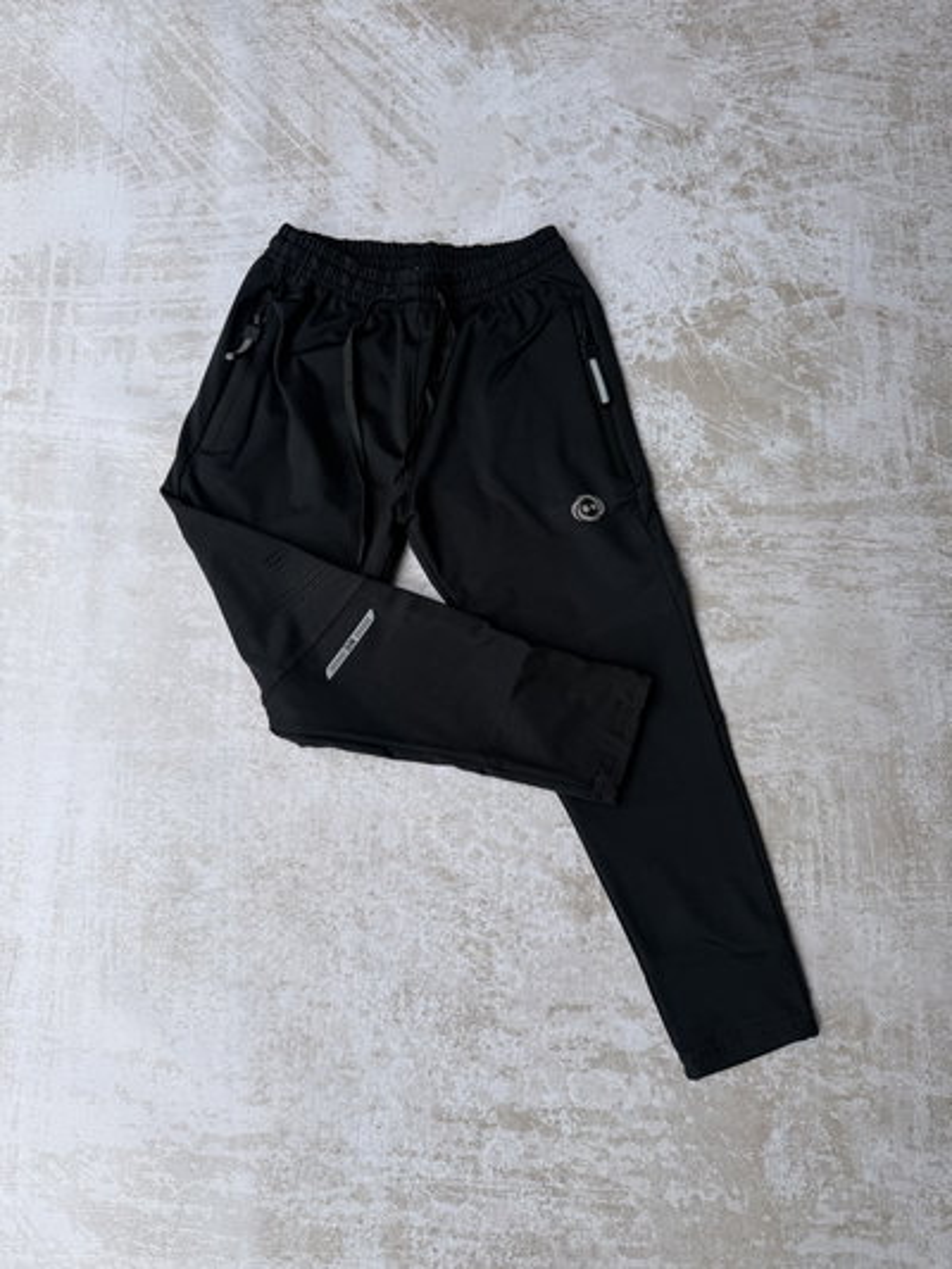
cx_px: 476
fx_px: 880
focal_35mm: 24
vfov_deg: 71.6
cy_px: 634
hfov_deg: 56.8
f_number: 1.78
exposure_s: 1/909
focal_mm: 6.76
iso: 80
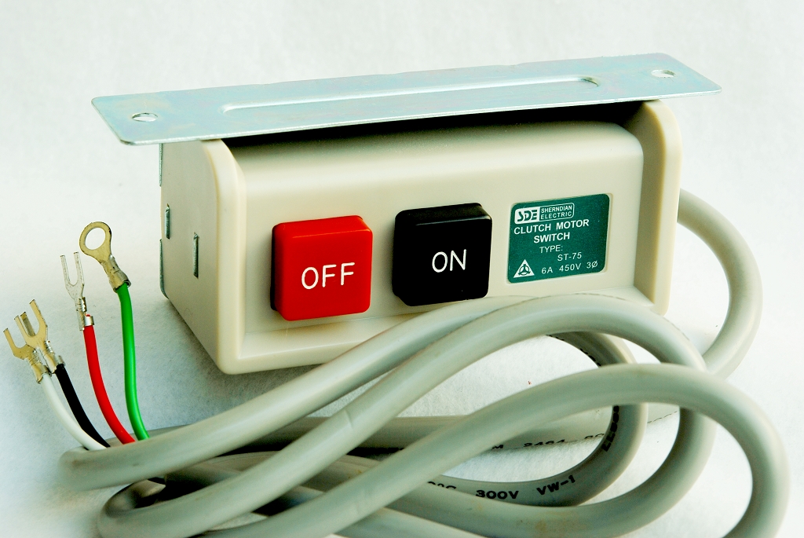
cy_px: 269
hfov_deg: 22.6
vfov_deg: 15.2
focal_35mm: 90
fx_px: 2012
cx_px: 402
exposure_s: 1/20
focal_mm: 60
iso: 100
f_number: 10
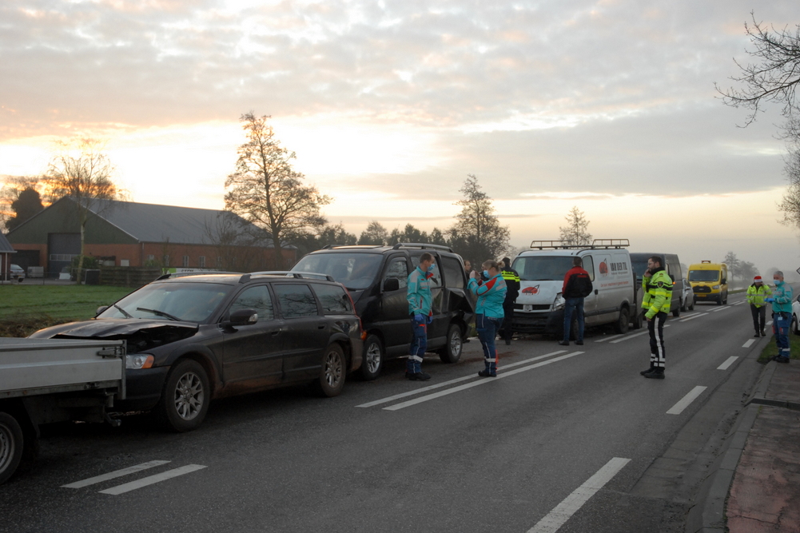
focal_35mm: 42
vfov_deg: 32.2
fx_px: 922
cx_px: 406
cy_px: 261
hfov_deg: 46.9
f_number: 4.5
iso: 400
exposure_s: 1/100
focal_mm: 27
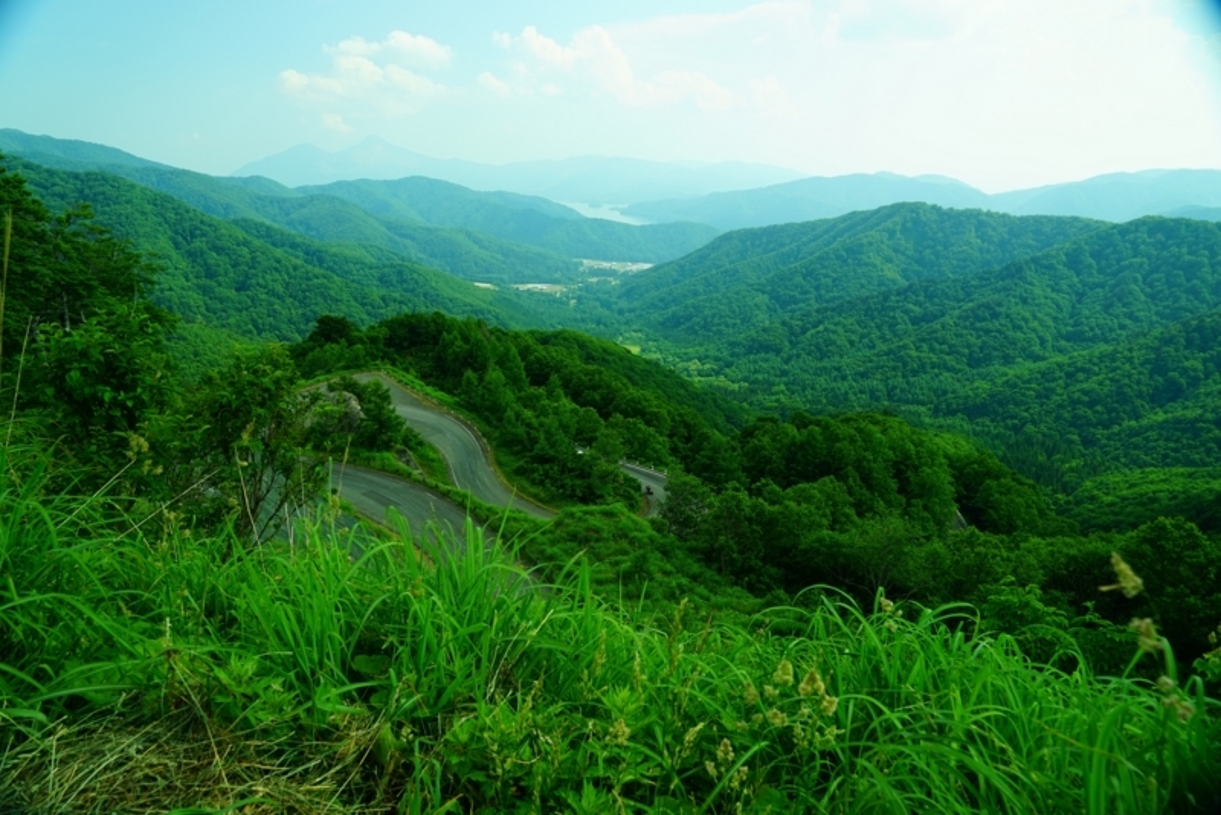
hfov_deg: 73.7
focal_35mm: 24
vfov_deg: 53.2
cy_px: 408
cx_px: 610
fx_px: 814
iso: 100
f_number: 6.7
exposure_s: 1/90
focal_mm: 24
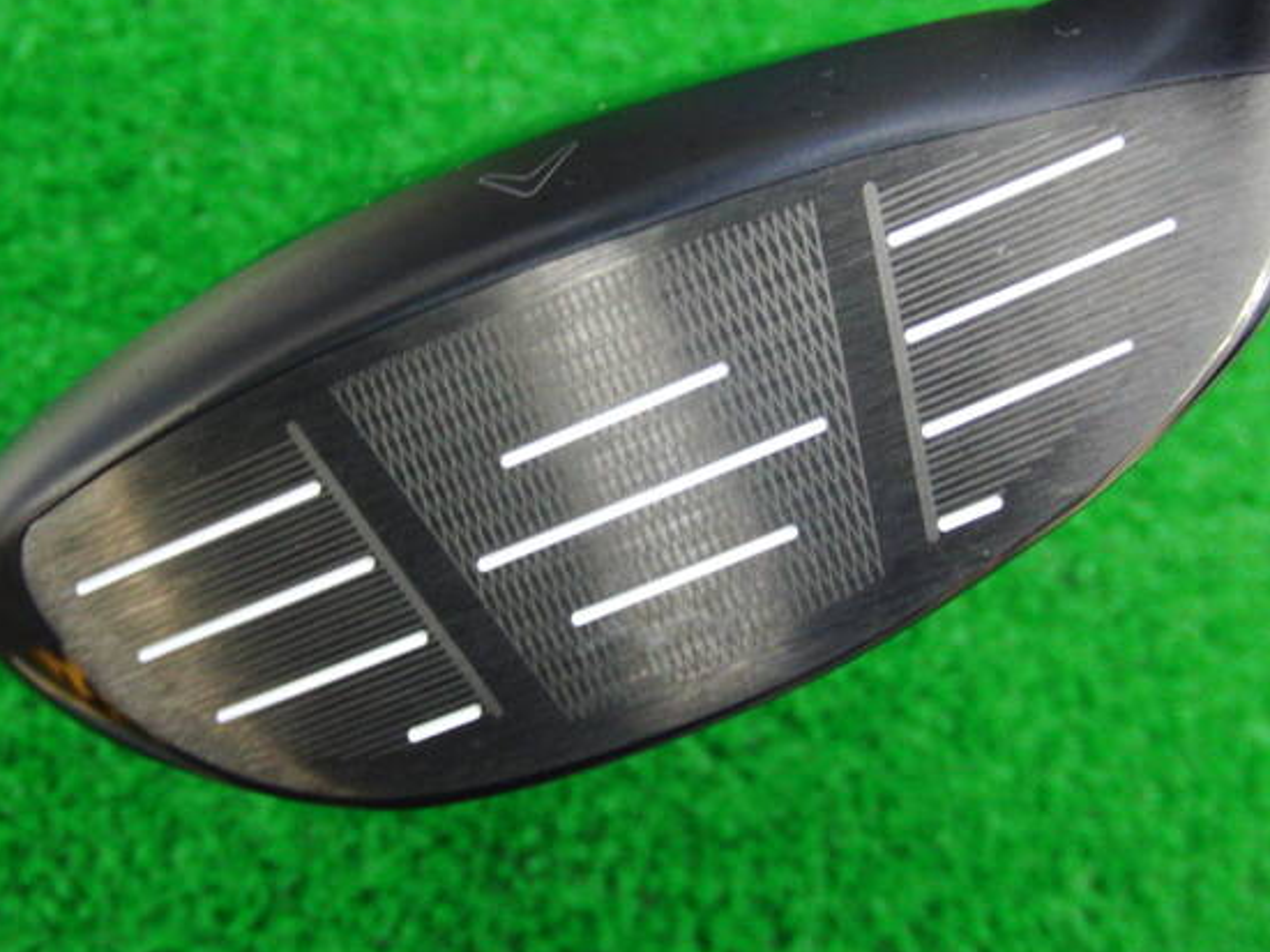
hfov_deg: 43.9
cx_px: 645
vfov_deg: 33.6
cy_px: 424
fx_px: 1577
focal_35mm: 43
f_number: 3.6
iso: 400
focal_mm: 6.42
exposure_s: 1/20
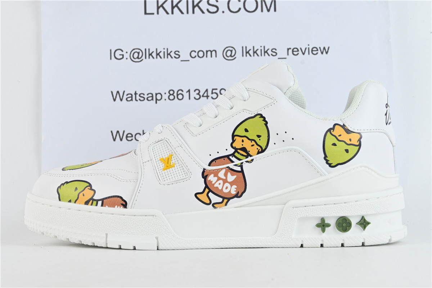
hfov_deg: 27.0
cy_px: 144
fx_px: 900
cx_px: 216
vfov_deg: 18.2
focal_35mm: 75
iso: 1000
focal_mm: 50
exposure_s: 1/80
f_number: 10
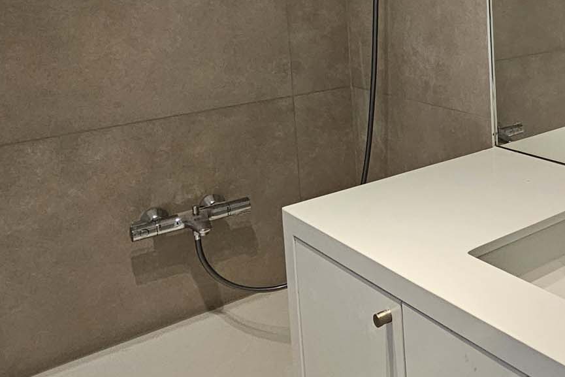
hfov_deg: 40.5
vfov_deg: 31.6
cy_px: 27
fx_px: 628
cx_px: 601
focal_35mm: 40
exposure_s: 1/71
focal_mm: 2.2
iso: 200
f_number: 2.2
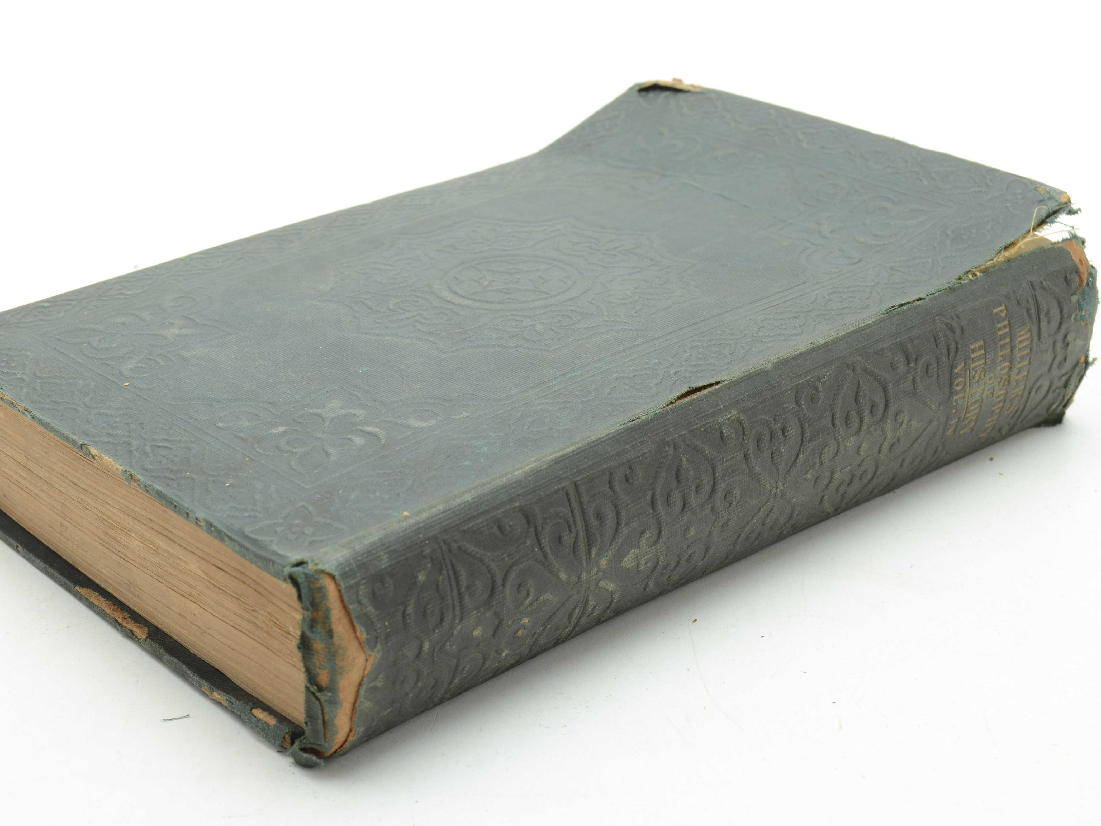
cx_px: 491
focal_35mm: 68
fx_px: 2163
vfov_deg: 21.6
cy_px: 405
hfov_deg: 28.5
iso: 200
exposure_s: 1/125
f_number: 11
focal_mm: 40
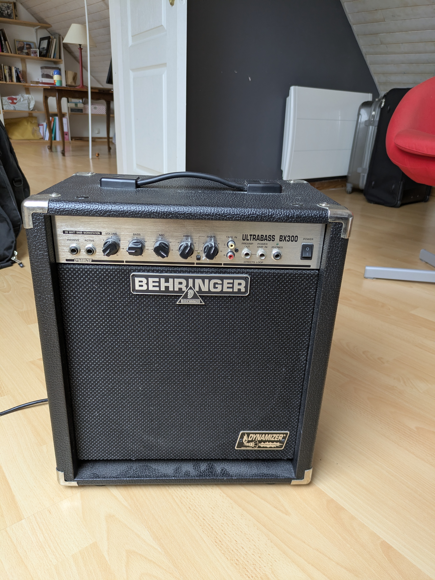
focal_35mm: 25
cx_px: 218
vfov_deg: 69.4
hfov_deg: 54.9
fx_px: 419
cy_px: 290
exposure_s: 1/100
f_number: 1.89
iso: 190
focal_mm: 5.43
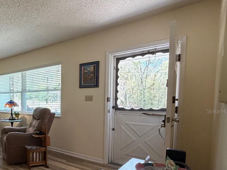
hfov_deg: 57.3
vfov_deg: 52.2
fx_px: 170
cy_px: 111
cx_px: 21
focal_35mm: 26
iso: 250
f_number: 2.2
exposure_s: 1/60
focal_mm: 2.22
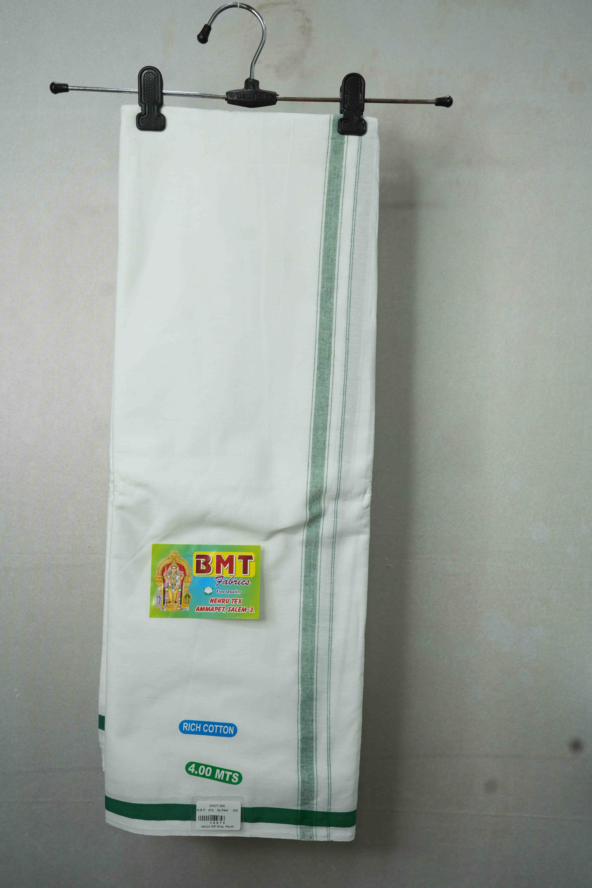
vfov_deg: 53.1
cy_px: 444
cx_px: 296
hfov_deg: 36.9
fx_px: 888
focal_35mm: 36
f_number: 5.6
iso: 250
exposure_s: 1/60
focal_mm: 36
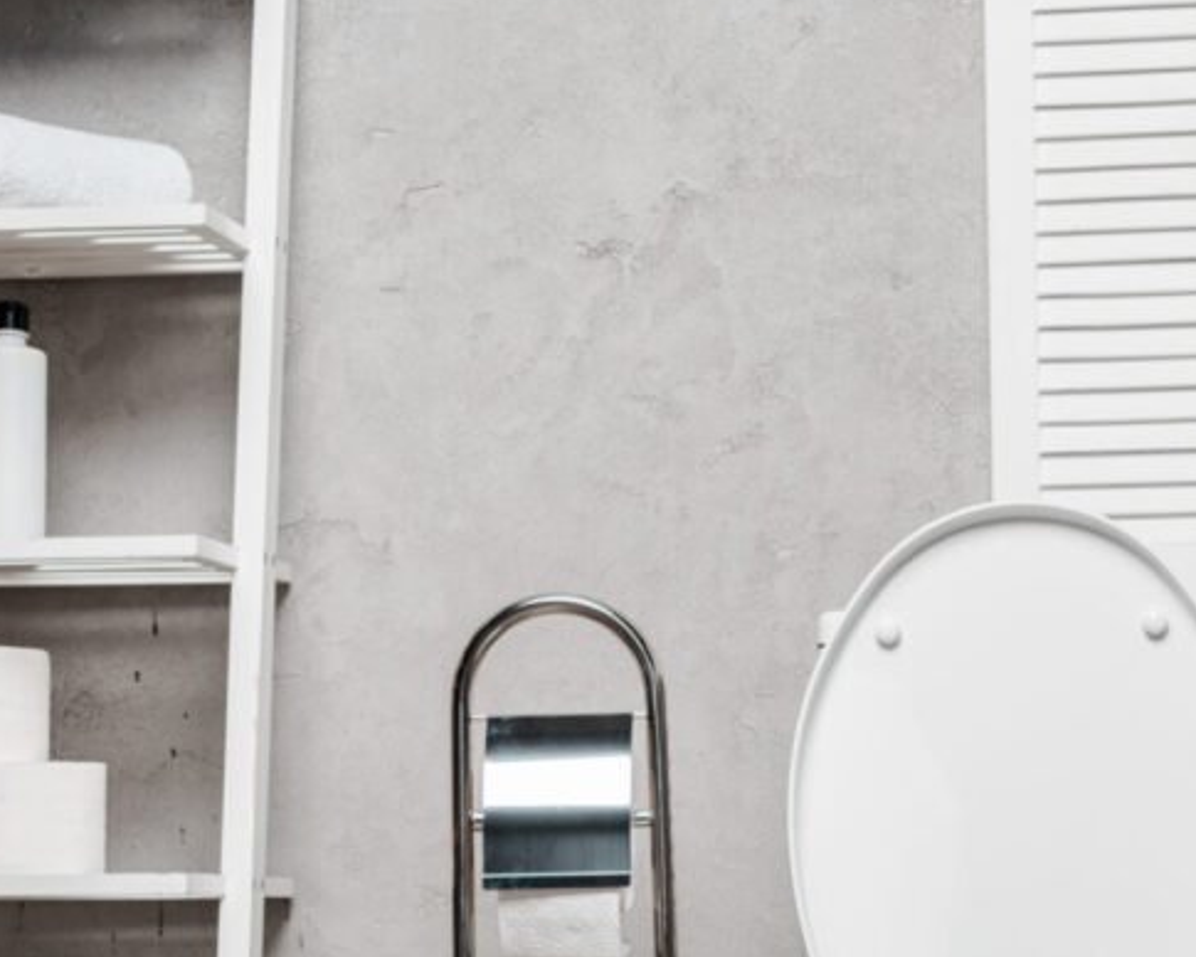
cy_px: 823
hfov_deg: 19.3
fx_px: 3504
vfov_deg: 15.4
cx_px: 853
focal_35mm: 99
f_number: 8
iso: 100
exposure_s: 1/200
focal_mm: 50
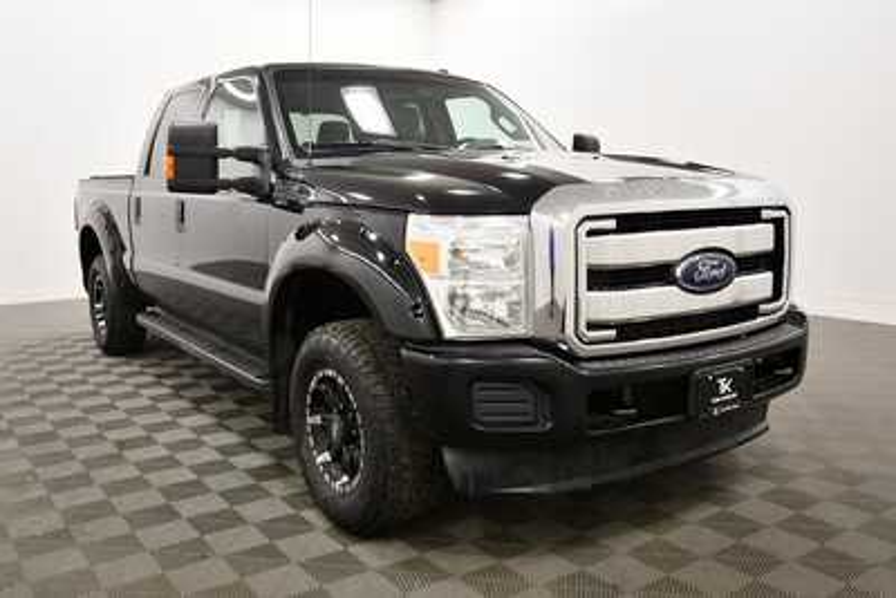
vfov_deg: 43.6
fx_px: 747
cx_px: 448
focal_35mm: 30
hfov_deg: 61.9
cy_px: 299
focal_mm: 20
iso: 1400
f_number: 5.6
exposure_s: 1/125
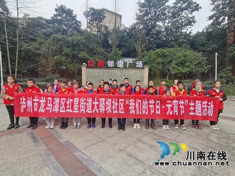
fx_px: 115
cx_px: 118
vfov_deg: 74.7
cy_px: 88
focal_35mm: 17
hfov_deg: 91.0
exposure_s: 1/789
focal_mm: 1.78
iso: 50
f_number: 2.4
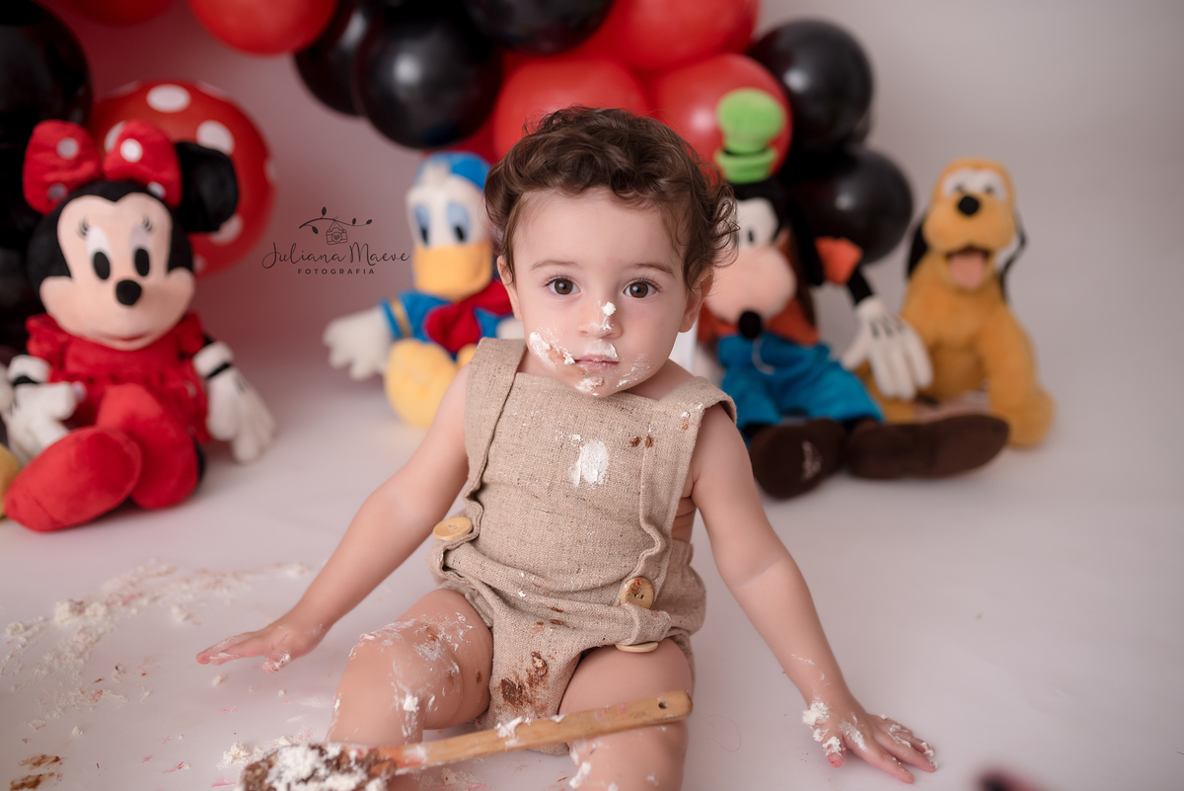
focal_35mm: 35
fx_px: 1151
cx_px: 592
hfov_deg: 54.4
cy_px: 396
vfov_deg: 37.9
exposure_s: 1/160
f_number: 2.2
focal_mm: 35
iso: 125
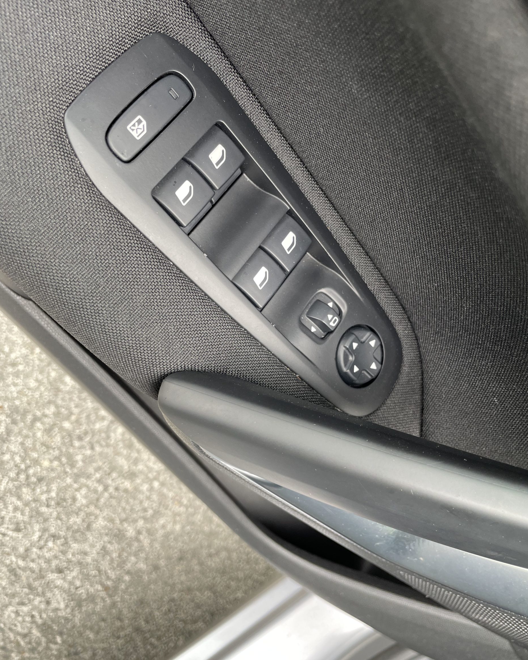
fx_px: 547
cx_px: 272
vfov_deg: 62.2
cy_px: 319
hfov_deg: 51.5
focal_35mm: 28
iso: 125
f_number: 1.6
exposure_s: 1/121
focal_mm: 4.2
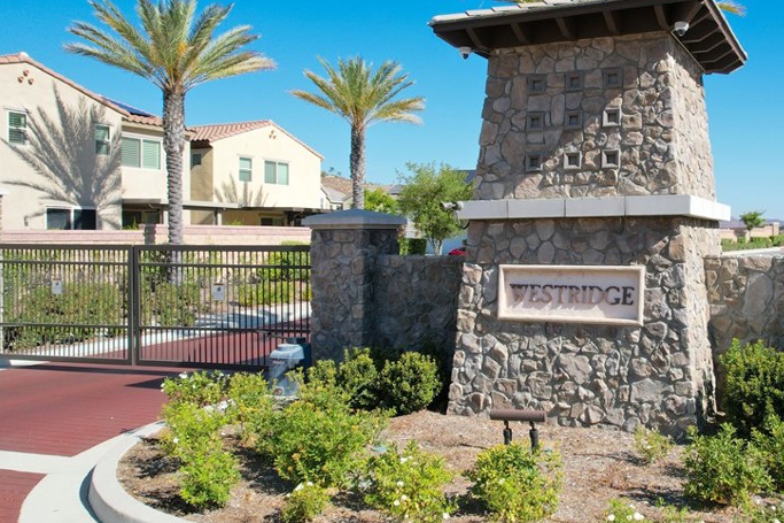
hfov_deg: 55.1
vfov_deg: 39.9
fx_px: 718
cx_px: 566
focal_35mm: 33
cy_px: 237
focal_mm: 8.38
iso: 130
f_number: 2.8
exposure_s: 1/2000
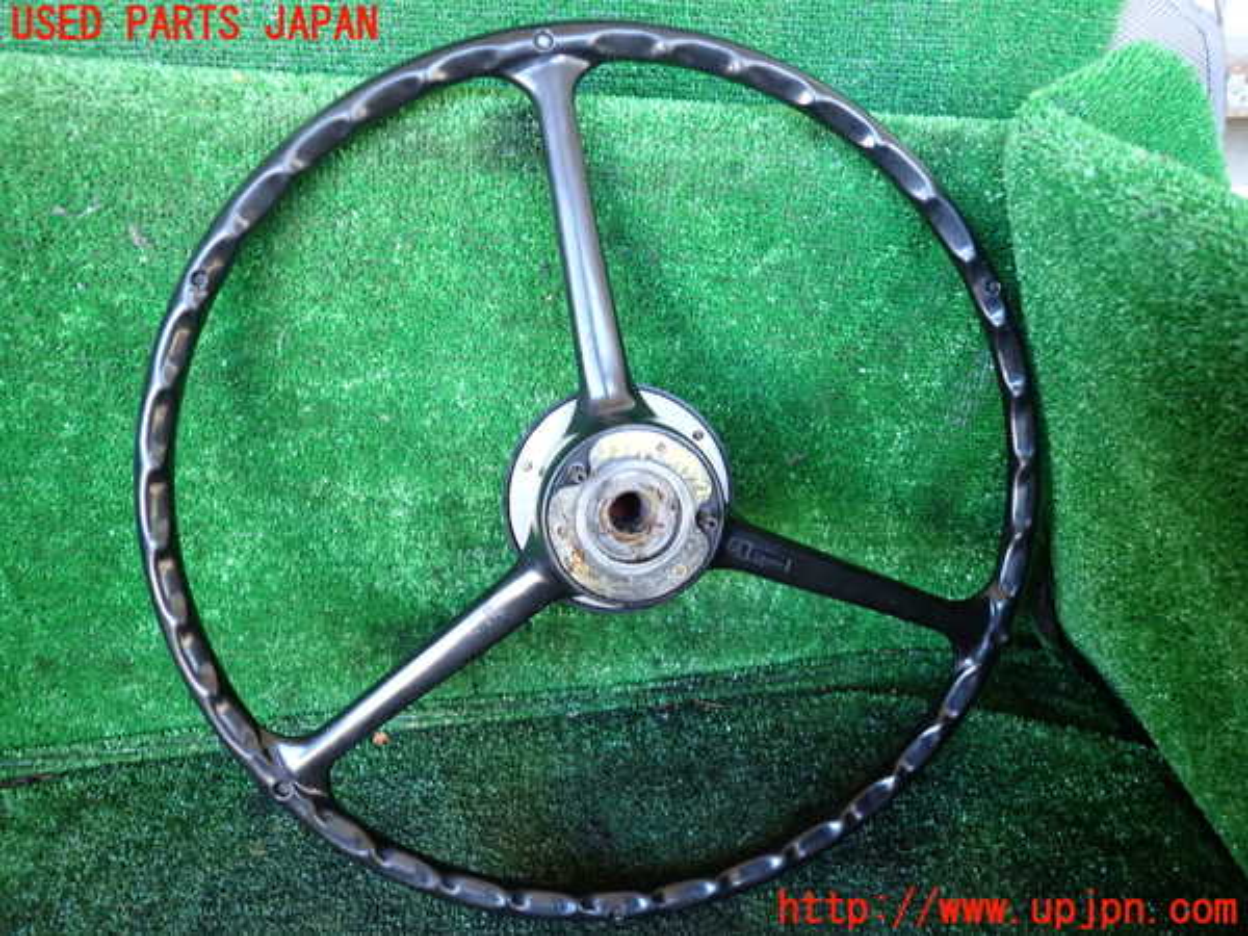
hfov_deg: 69.4
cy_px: 468
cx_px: 624
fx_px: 901
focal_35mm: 25
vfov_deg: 54.9
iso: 250
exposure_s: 1/30
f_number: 2
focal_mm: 4.5
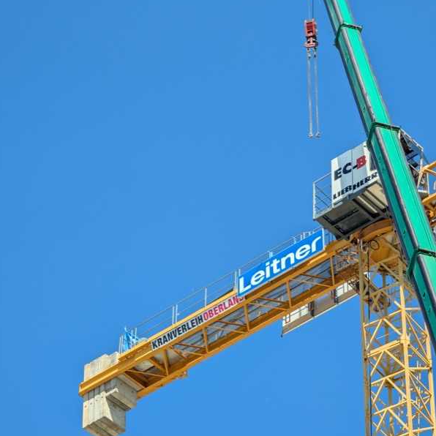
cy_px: 193
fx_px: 1981
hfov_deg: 12.6
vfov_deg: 12.6
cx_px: 217
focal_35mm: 139
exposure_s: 1/241
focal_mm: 19
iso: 17
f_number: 3.5
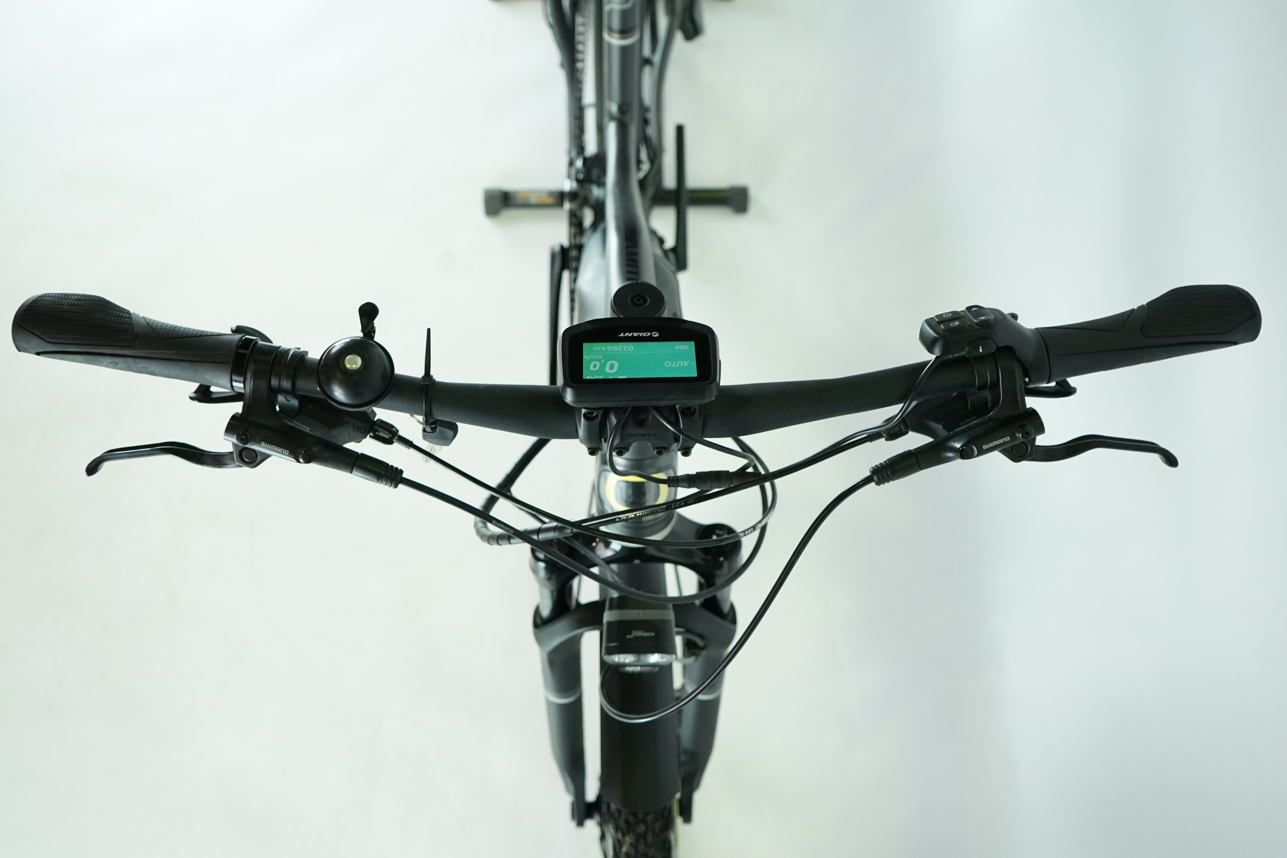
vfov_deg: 38.9
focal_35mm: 34
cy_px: 429
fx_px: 1215
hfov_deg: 55.8
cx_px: 644
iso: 2000
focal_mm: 34
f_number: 5
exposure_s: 1/200
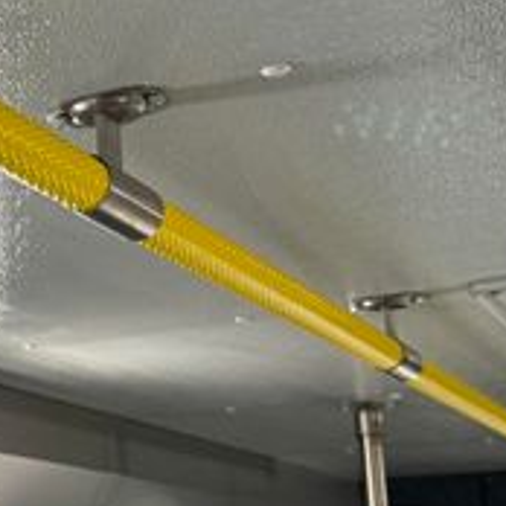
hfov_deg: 20.2
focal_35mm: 78
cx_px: -160
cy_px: 268
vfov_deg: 22.2
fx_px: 1290
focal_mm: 6.76
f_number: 1.78
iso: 200
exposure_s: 1/84
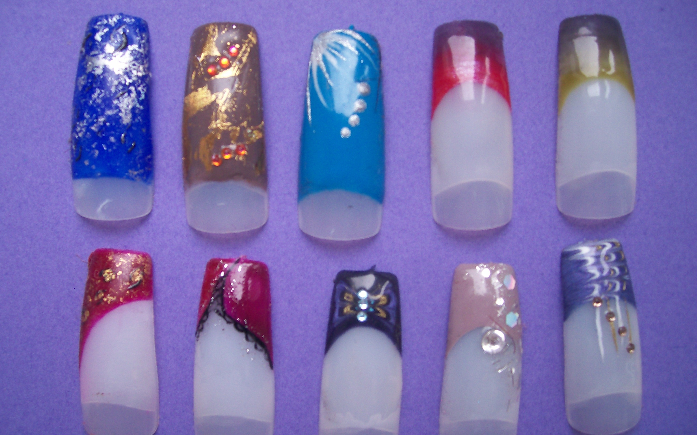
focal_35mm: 38
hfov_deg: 51.5
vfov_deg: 33.6
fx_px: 722
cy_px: 235
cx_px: 343
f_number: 2.8
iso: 80
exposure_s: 1/33
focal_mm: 5.8
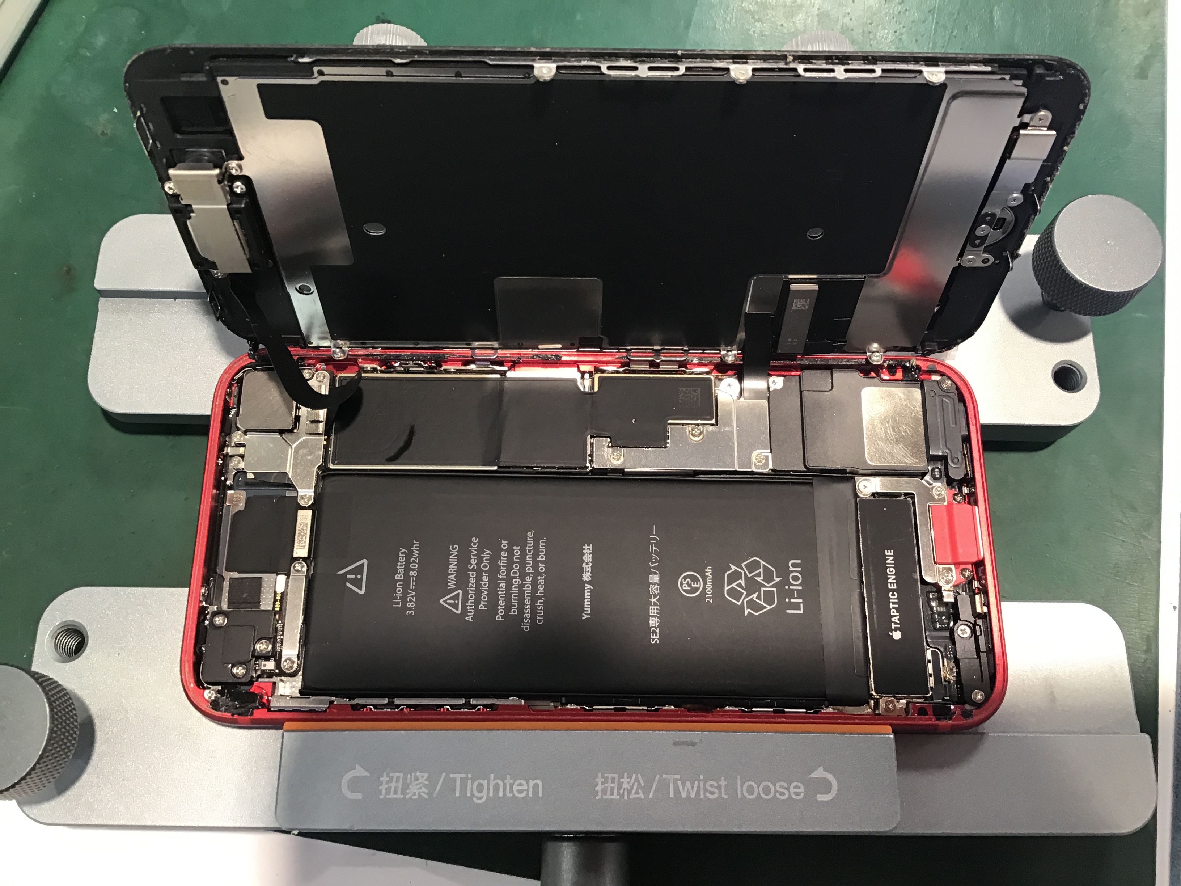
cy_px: 443
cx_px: 590
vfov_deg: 45.4
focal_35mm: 31
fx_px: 1058
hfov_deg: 58.4
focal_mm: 3.3
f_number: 2.4
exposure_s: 1/30
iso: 80
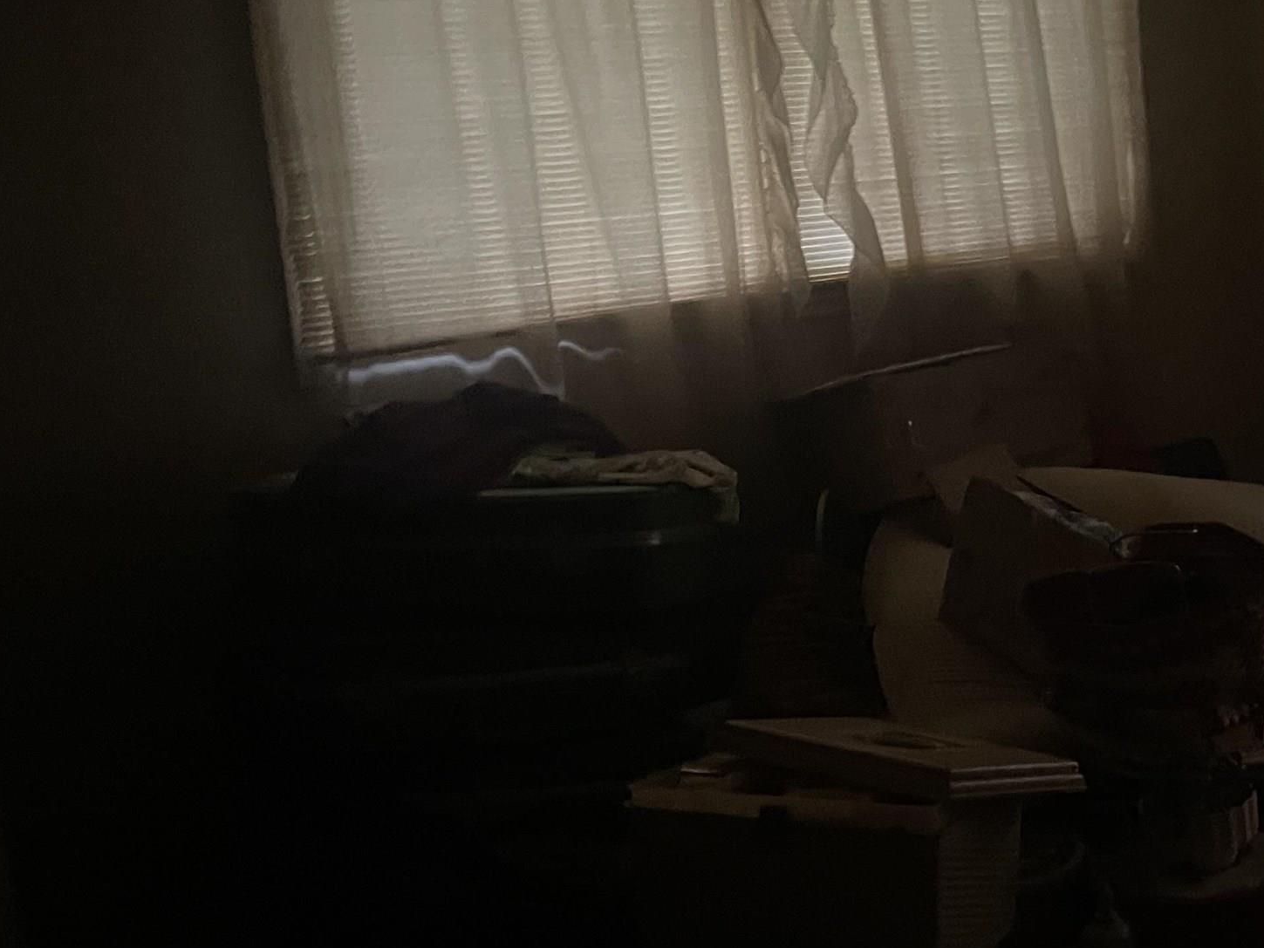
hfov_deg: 33.3
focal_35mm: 53
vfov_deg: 27.5
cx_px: 1247
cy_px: 402
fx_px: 1935
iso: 1000
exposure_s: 1/21
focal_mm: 5.1
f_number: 1.6
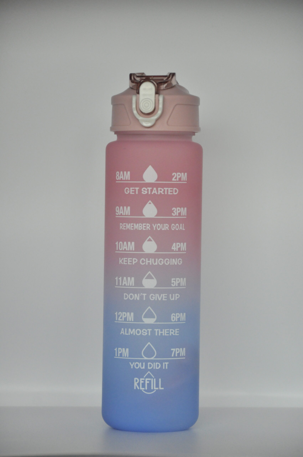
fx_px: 2278
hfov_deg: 7.6
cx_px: 152
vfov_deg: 11.4
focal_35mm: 180
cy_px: 228
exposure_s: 1/80
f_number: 5.3
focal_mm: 120
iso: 1250
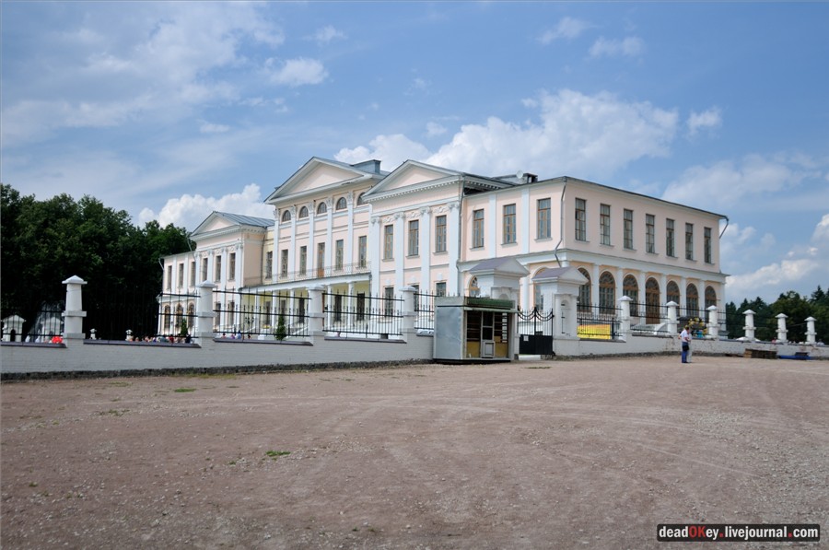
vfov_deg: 36.8
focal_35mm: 36
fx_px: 828
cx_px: 414
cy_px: 275
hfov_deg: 53.2
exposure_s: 1/1000
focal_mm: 24
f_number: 4
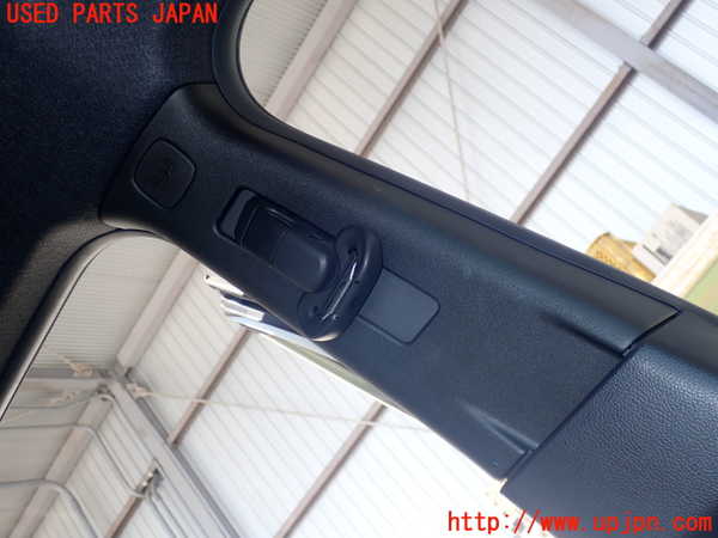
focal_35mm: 43
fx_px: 892
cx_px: 359
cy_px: 269
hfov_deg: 43.9
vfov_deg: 33.6
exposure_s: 1/80
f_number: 2.9
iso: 125
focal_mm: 7.86
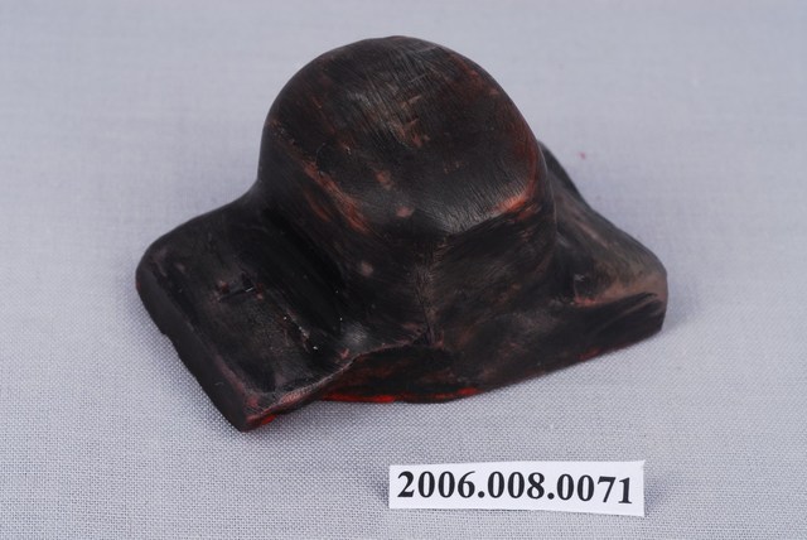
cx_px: 404
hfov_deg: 22.6
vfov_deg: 15.2
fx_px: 2019
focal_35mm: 90
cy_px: 270
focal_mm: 60
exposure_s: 1/125
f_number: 25
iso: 100
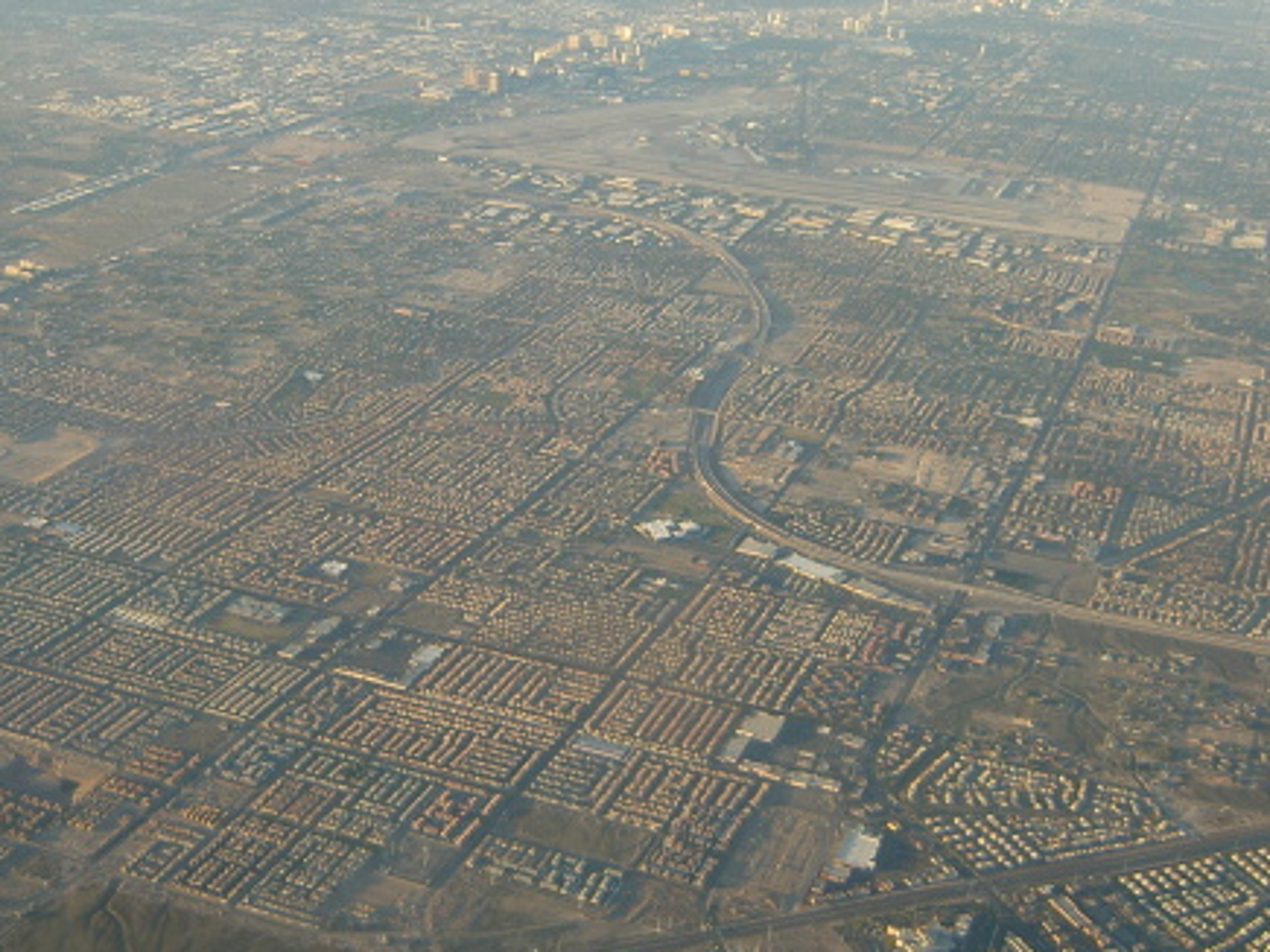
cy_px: 479
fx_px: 1834
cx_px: 534
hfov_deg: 38.1
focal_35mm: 50
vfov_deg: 29.1
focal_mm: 5.6
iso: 50
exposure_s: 1/200
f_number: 2.8
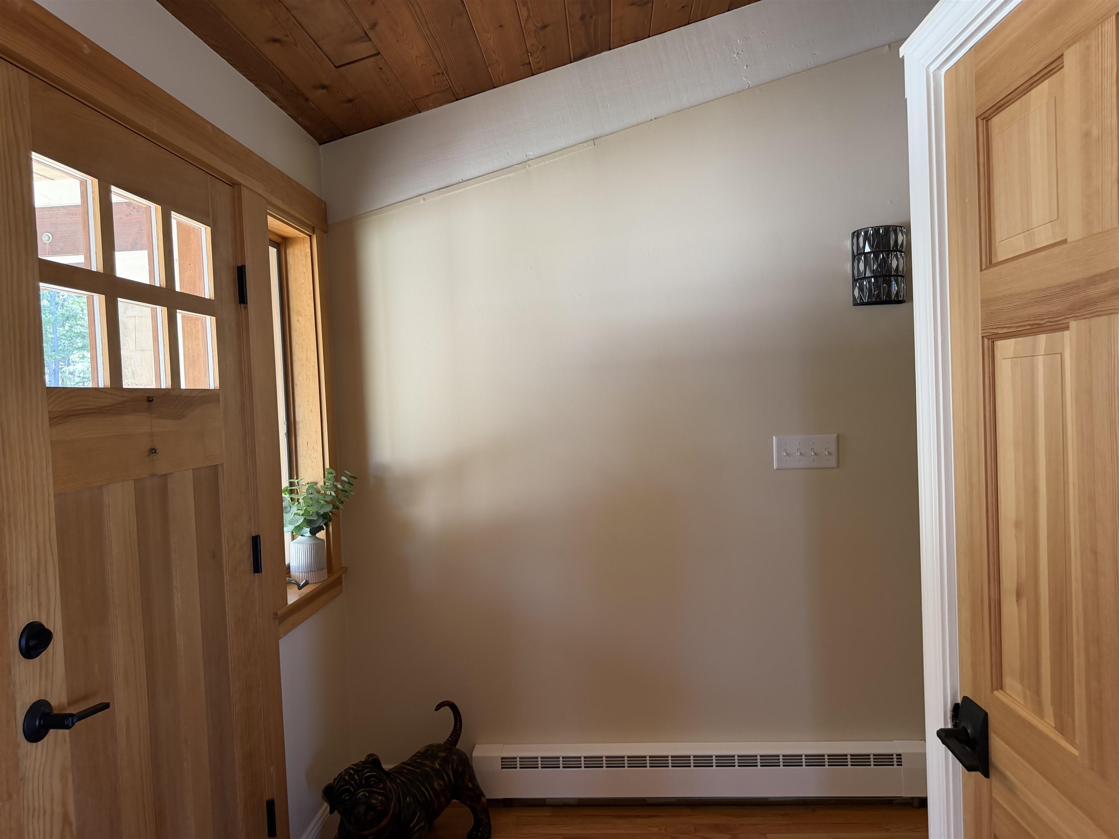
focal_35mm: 24
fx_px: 776
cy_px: 420
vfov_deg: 56.8
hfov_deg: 71.6
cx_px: 560
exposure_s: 1/60
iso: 160
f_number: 1.78
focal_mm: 6.76
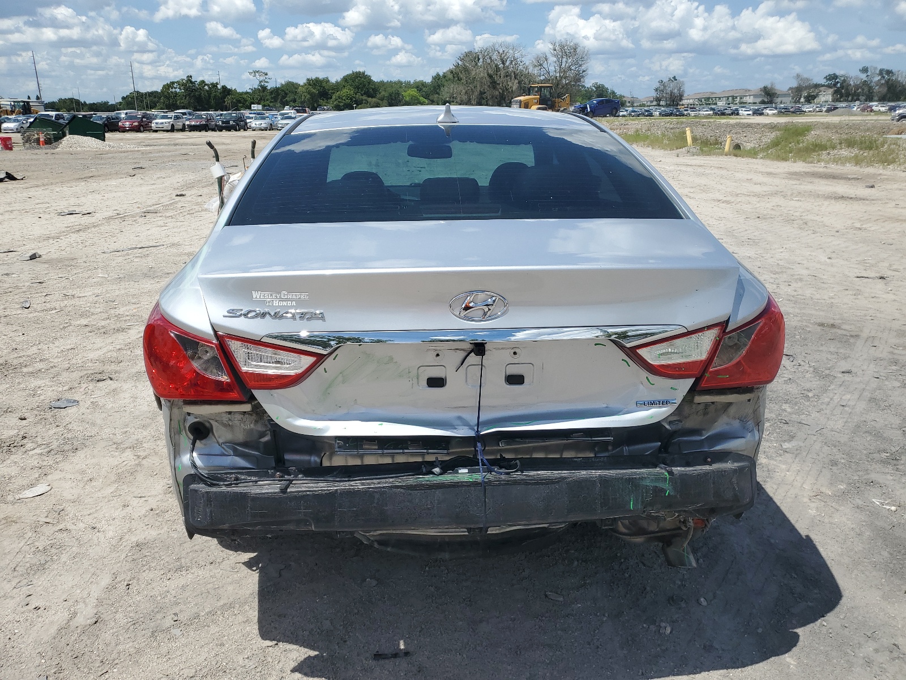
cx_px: 453
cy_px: 340
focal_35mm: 26
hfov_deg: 67.3
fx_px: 680
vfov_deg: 53.1
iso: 50
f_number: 1.5
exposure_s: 1/5000
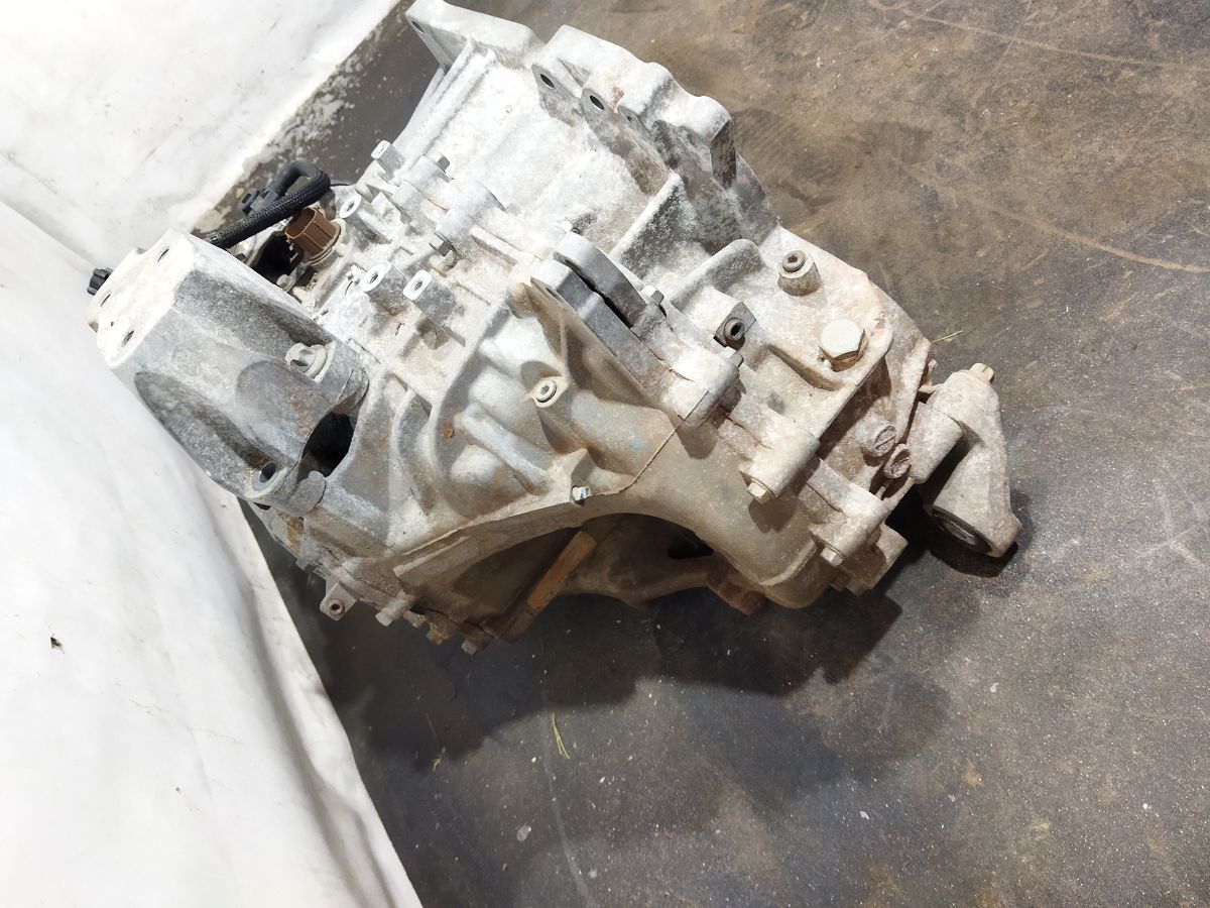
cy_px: 454
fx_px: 944
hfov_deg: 65.3
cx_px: 605
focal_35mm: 27
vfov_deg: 51.4
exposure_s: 1/50
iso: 453
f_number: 1.79
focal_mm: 4.71
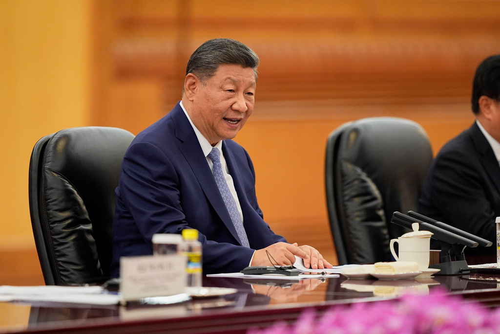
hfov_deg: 5.2
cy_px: 167
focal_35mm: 400
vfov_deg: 3.4
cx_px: 250
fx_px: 5556
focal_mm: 400
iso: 1600
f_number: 2.8
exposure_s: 1/500
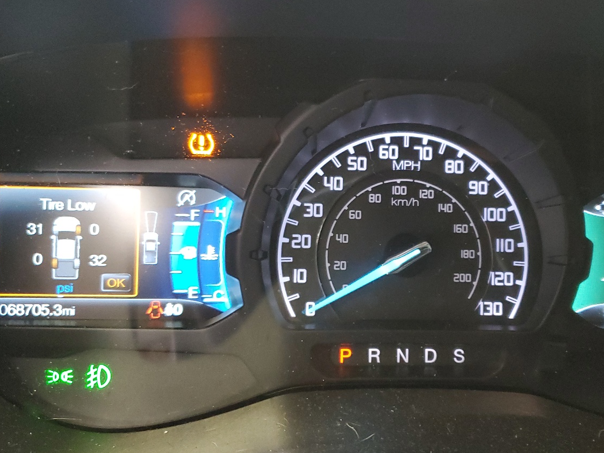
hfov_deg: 49.7
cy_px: 229
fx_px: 646
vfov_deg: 38.7
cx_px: 373
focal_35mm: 37
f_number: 1.5
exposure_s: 1/20
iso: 308
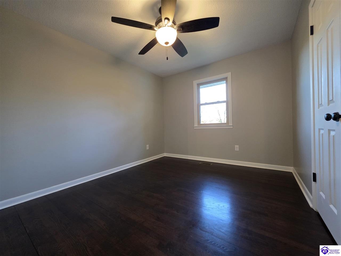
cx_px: 170
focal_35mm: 13
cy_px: 128
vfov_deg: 89.9
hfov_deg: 106.2
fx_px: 128
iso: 320
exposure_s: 1/60
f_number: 1.9
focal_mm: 2.2
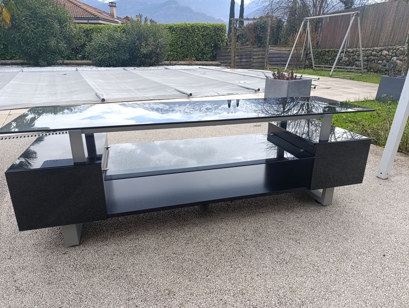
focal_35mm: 23
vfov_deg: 59.0
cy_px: 154
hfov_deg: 73.8
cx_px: 204
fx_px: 272
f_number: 1.6
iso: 50
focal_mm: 6.14
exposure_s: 1/128
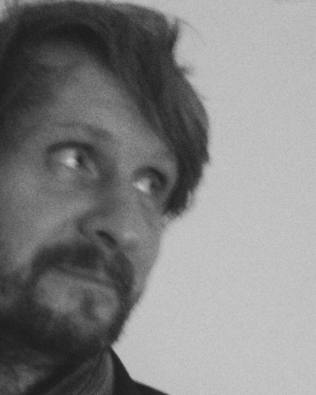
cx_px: -35
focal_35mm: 79
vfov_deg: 23.2
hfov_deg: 18.6
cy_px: 391
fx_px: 923
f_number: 2.4
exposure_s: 1/15
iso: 800
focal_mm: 4.12
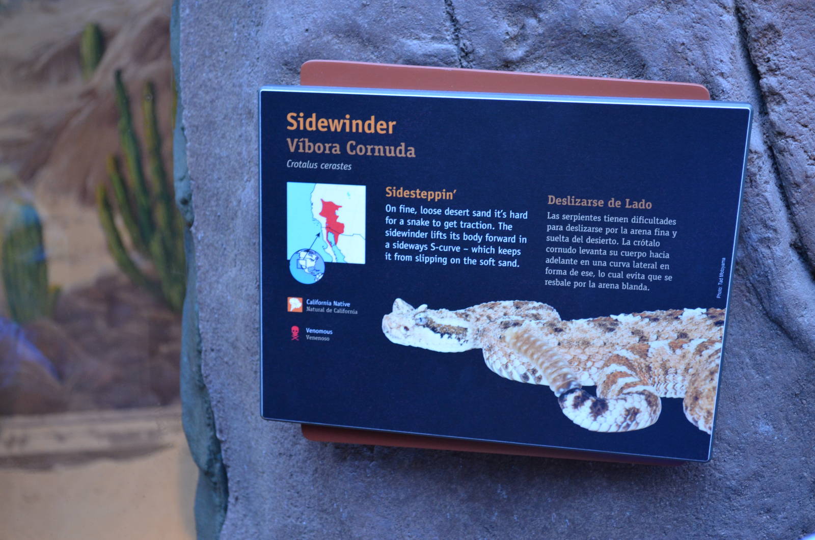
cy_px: 270
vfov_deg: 19.6
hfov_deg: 29.3
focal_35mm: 69
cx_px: 408
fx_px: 1559
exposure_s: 1/30
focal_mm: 46
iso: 800
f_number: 5.3
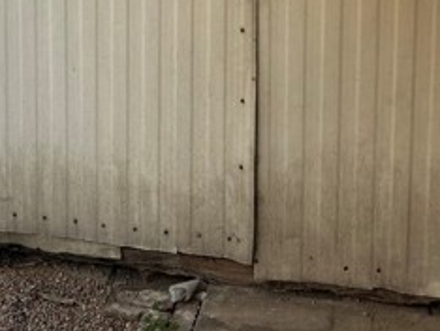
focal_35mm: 71
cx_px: 111
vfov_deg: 19.5
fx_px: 903
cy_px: -70
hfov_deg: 27.0
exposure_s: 1/121
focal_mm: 5.7
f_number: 1.5
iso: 64
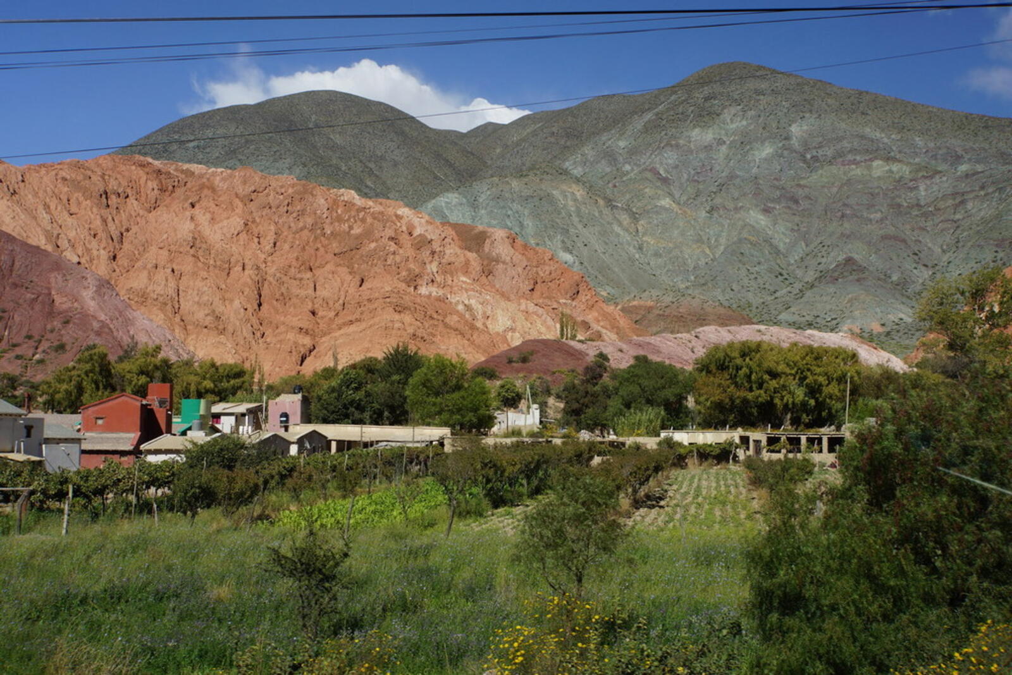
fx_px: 1012
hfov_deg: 53.1
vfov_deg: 36.9
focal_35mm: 36
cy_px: 338
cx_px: 506
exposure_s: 1/160
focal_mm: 24.4
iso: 100
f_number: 6.3
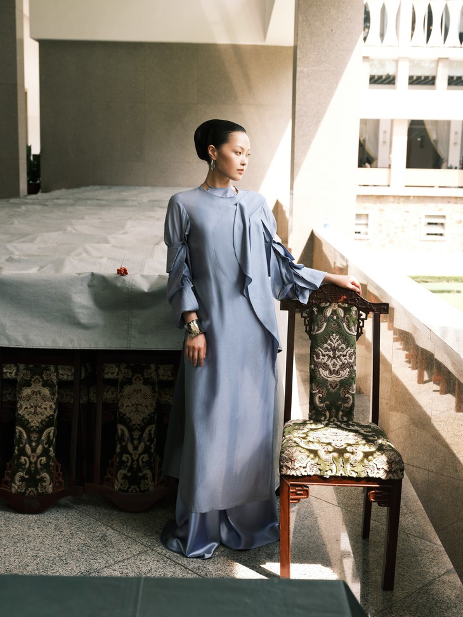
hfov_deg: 29.7
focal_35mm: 49
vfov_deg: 38.9
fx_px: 874
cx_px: 232
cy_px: 308
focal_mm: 61.8
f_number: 7.1
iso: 320
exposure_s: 1/125
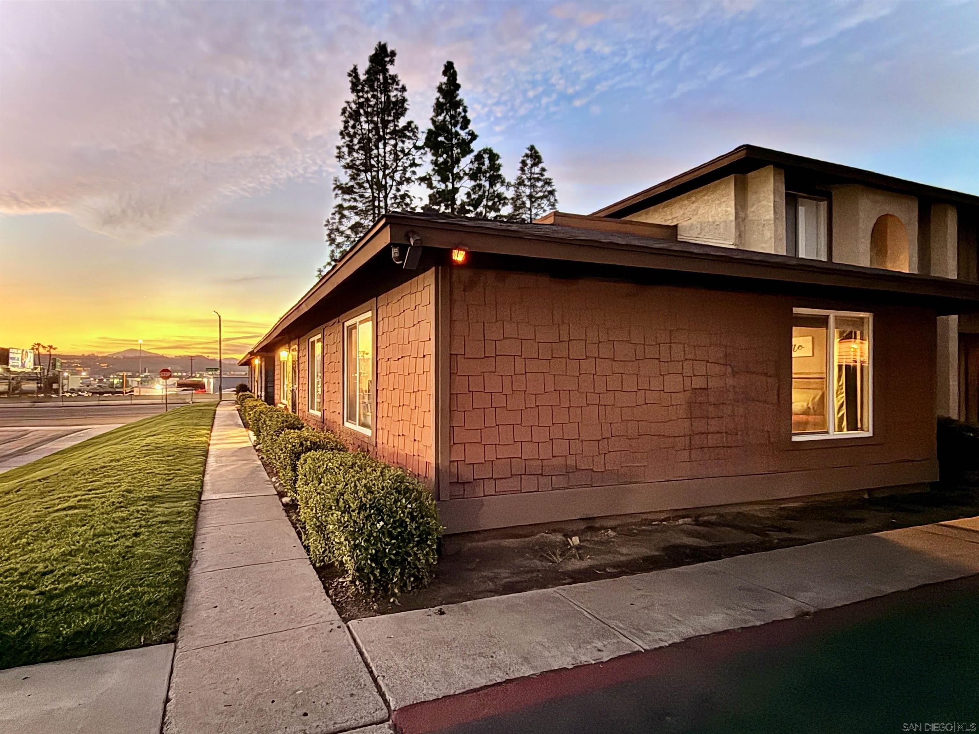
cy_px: 367
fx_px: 396
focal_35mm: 14
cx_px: 490
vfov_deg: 85.7
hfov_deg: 102.1
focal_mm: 2.22
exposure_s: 1/15
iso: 800
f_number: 2.2
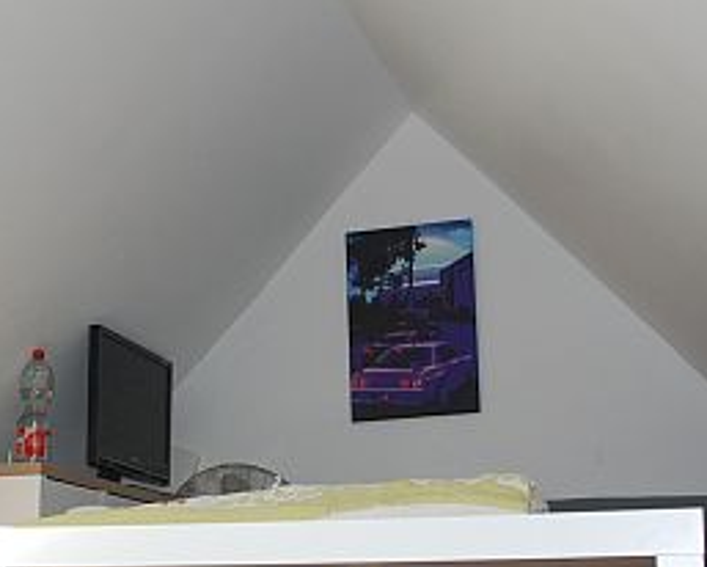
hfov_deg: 31.9
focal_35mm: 59
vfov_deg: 25.4
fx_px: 1235
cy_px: 456
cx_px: 311
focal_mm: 18
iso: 400
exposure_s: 1/60
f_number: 3.5
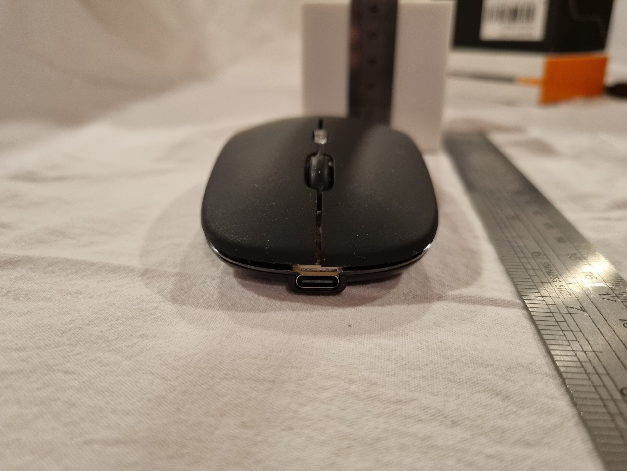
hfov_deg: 67.3
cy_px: 236
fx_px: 471
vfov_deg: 53.1
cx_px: 314
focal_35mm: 26
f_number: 1.8
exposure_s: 1/50
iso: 320
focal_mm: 5.4
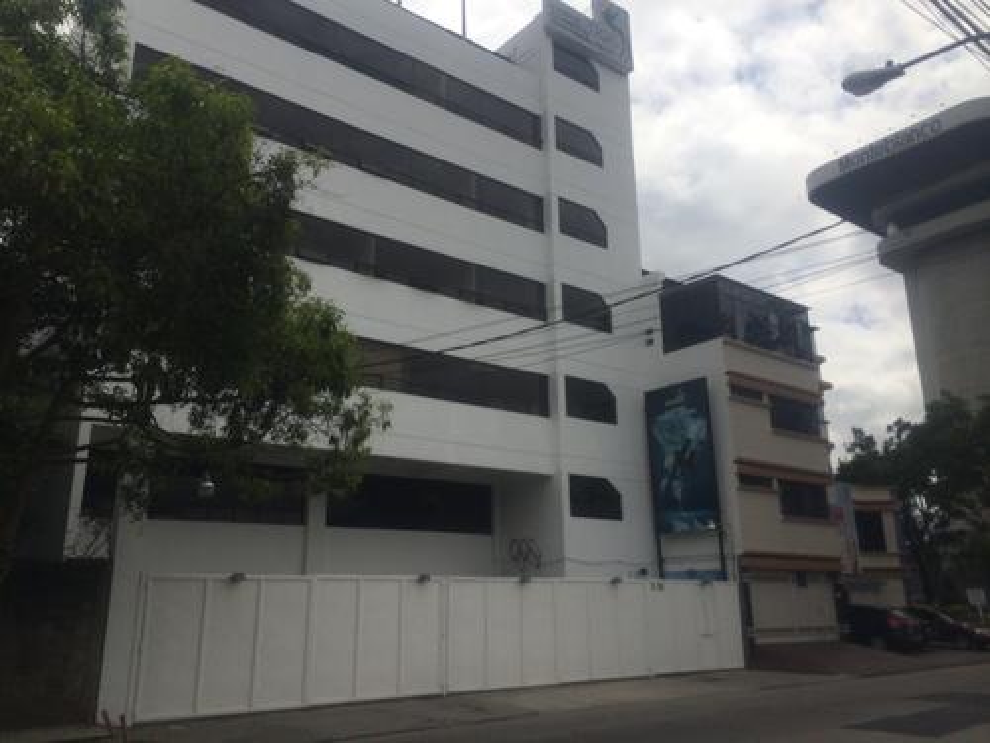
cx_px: 495
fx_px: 858
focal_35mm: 30
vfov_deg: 46.8
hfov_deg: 60.0
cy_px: 372
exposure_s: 1/5882
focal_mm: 4.12
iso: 40
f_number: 2.2
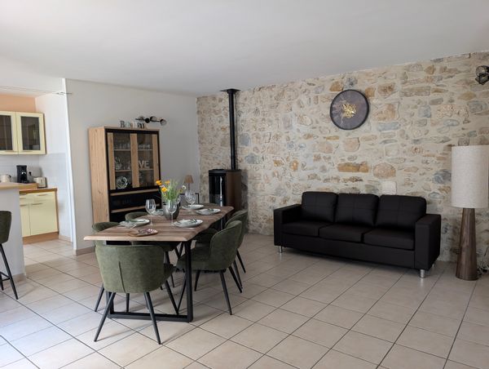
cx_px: 244
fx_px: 340
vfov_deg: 57.0
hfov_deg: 71.5
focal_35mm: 24
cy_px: 184
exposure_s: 1/23.8
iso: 315
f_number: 1.68
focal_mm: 6.9
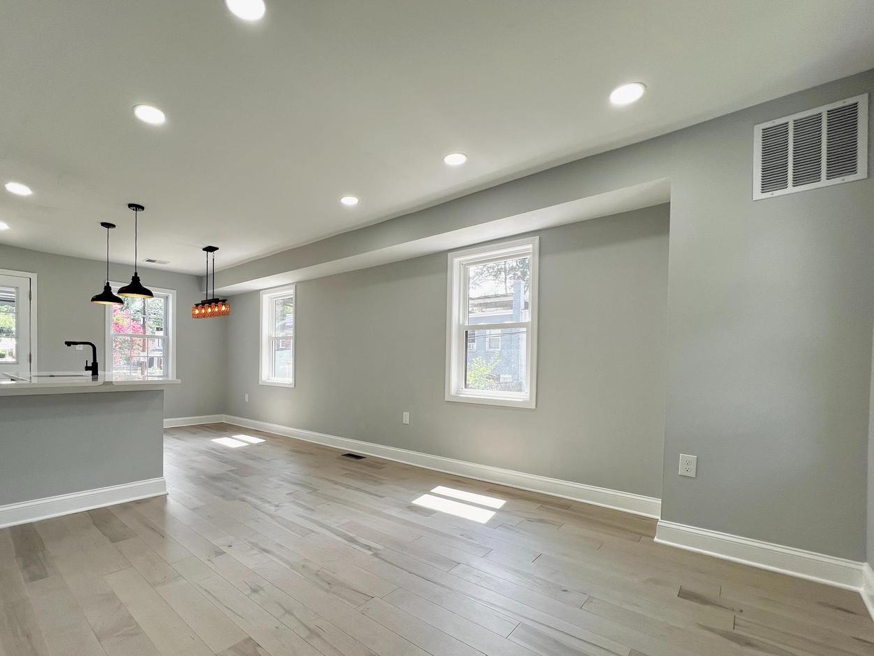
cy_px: 373
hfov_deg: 97.8
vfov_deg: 81.3
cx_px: 391
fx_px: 379
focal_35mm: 15
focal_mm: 1.57
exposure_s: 1/122
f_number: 1.8
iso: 32
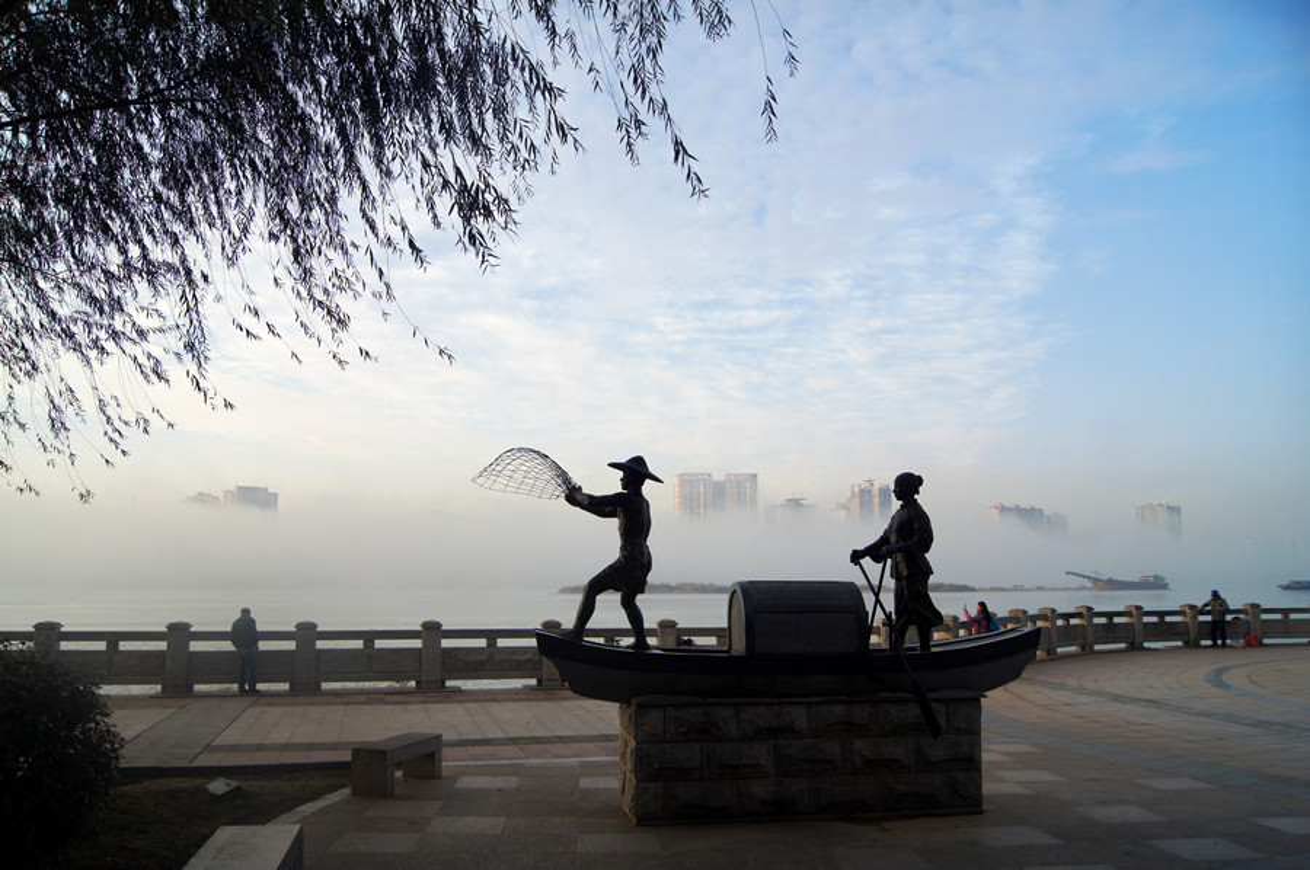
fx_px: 981
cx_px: 655
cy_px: 435
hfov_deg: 67.4
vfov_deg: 47.8
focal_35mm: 27
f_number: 5.6
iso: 100
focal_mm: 18
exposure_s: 1/320
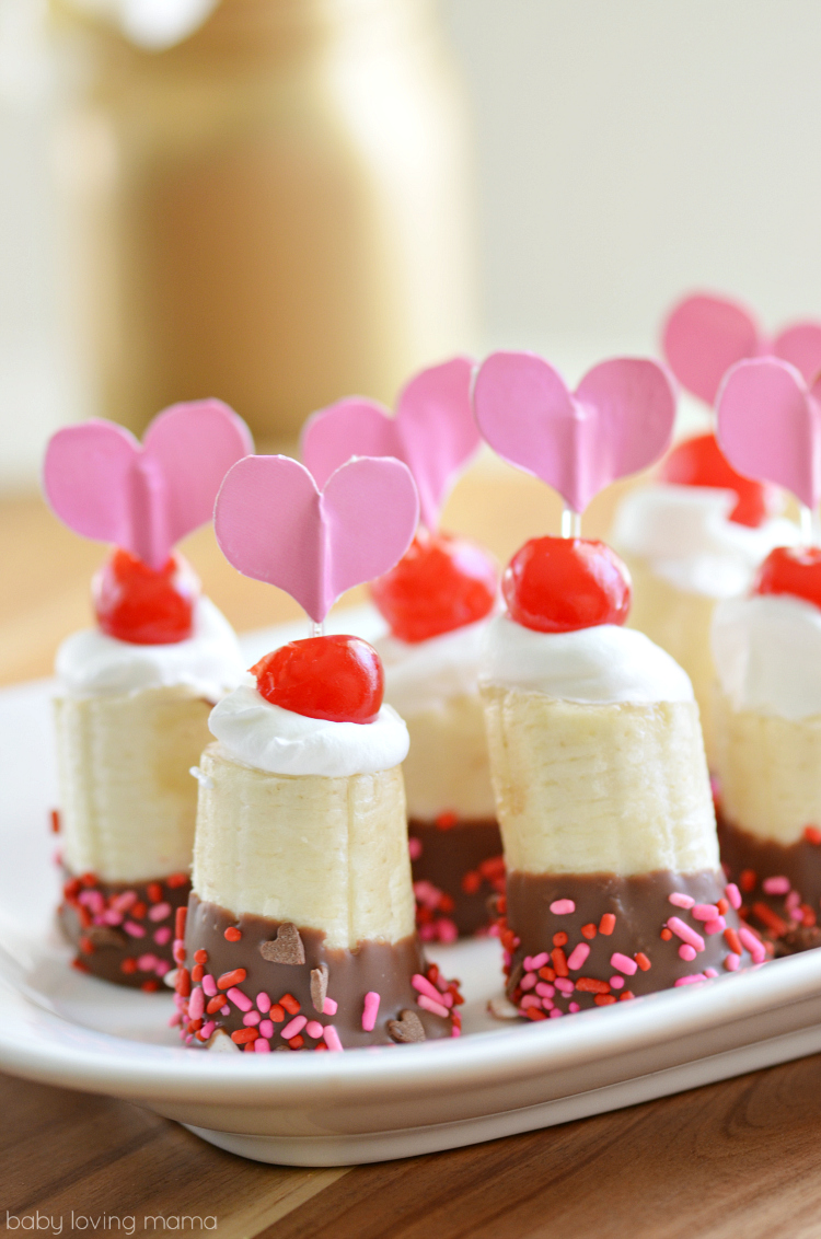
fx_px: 5411
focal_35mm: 158
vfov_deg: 13.1
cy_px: 620
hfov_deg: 8.7
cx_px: 410
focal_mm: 105
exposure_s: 1/125
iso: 400
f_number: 5.6
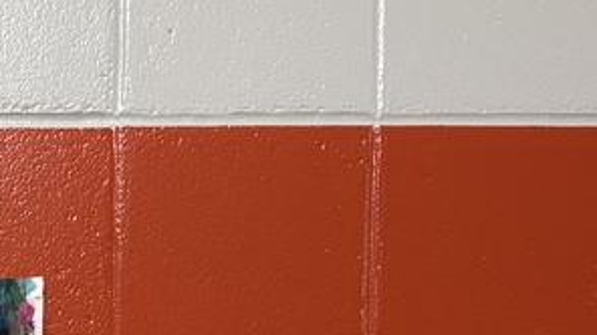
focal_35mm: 98
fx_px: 1550
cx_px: -240
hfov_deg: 19.6
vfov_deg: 11.2
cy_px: 674
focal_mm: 5.96
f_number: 1.6
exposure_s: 1/60
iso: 80
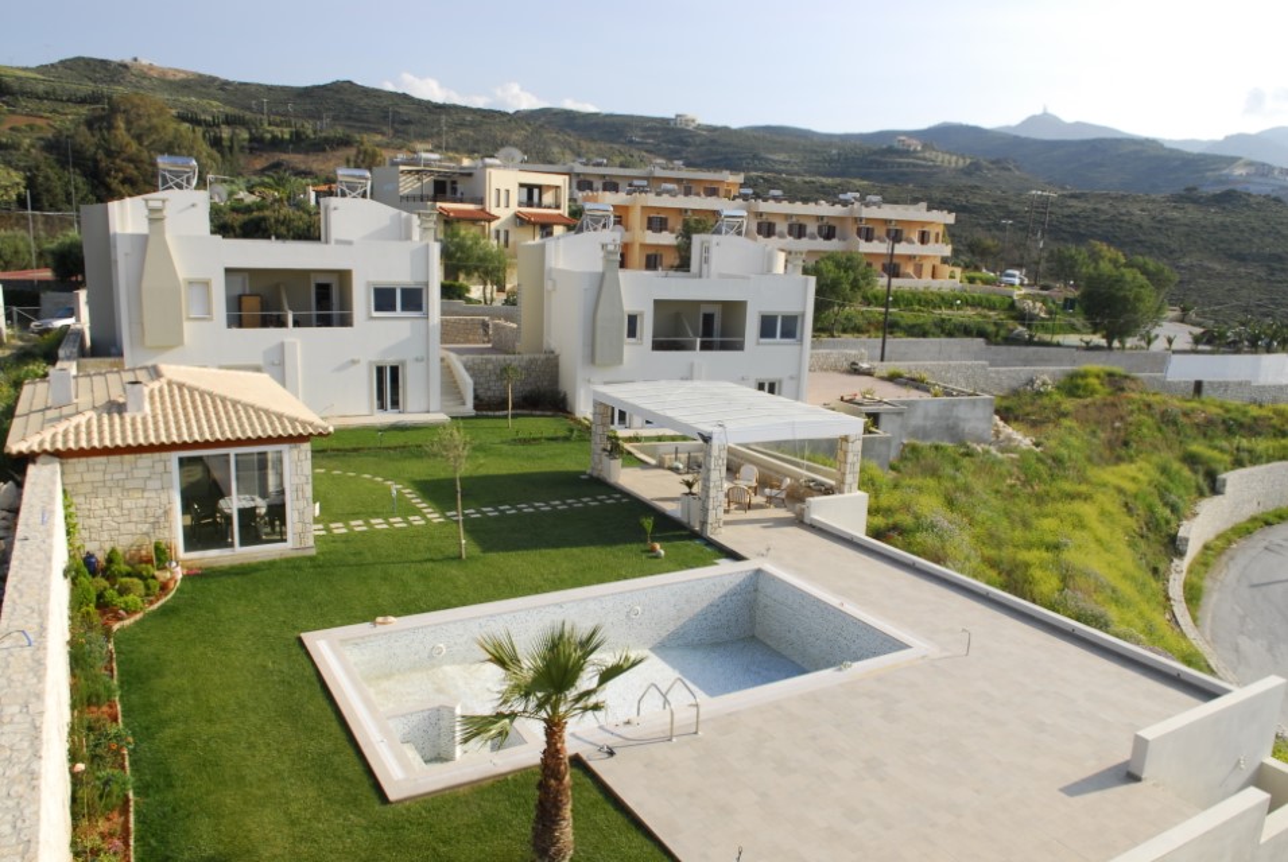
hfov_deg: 70.4
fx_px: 913
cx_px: 644
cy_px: 431
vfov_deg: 50.5
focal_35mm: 26
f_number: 10
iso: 100
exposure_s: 1/100
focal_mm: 17
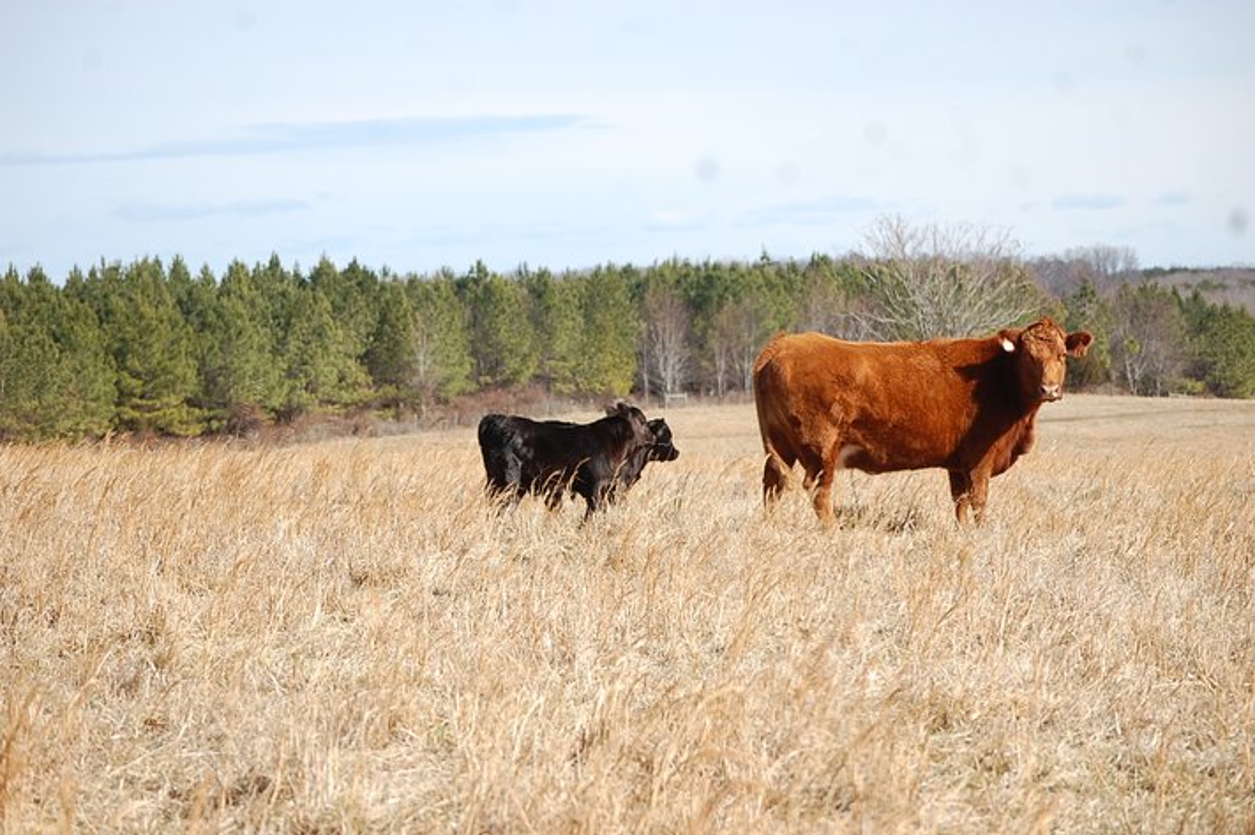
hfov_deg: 16.1
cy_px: 418
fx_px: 4442
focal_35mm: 128
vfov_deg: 10.7
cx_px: 628
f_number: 6.3
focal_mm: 85
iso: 200
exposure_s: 1/640
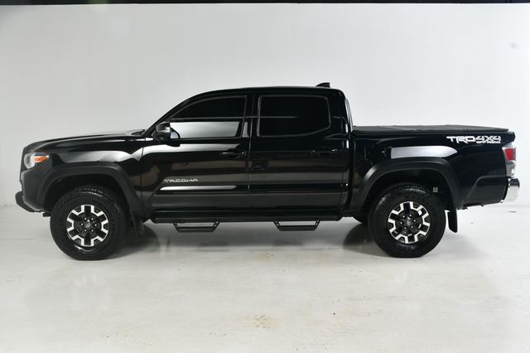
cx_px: 265
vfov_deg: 36.8
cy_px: 176
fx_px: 530
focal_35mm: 36
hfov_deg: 53.2
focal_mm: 24
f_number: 10
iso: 100
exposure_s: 1/160
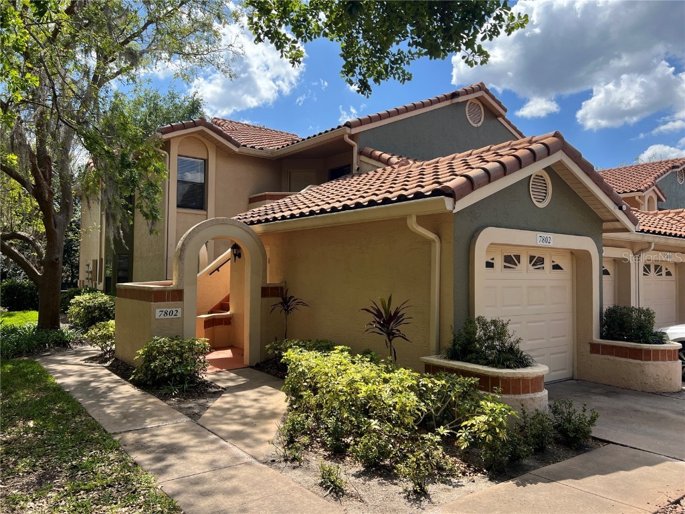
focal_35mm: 26
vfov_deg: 53.1
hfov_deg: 67.3
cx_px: 342
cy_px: 257
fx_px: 515
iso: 50
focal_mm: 5.7
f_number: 1.5
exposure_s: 1/2208
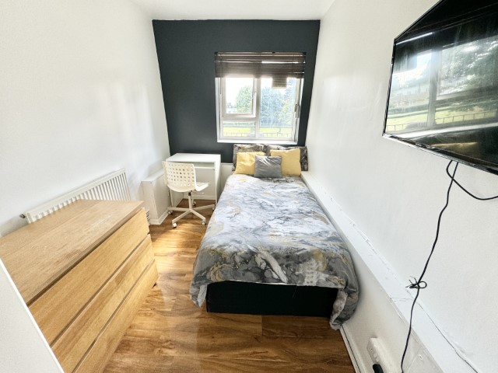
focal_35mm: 14
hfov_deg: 102.1
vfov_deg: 85.7
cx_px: 249
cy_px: 186
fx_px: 201
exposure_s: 1/99
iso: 100
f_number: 2.2
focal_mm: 2.22
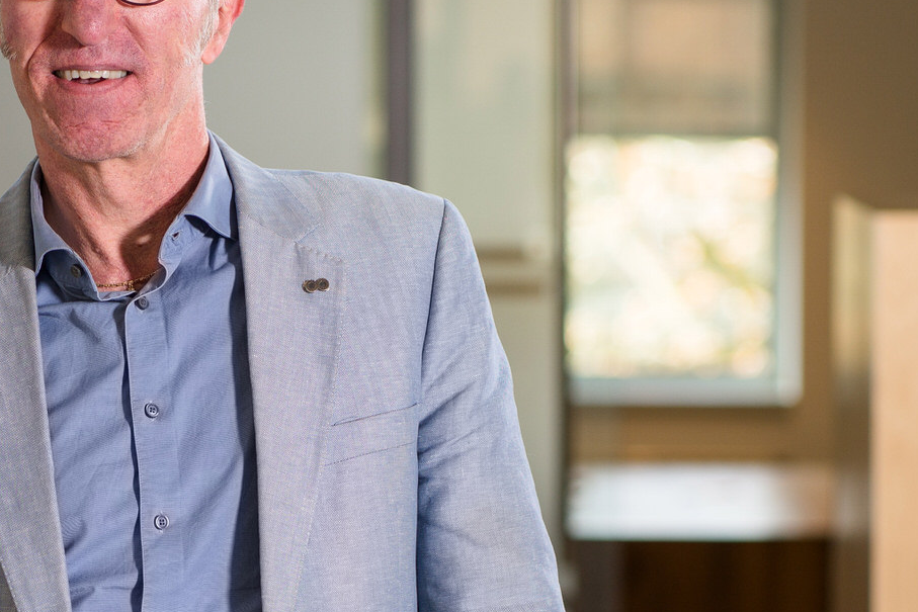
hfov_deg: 8.4
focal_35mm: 243
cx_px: 114
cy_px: 505
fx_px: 6197
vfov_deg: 5.7
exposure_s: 1/125
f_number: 3.2
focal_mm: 85
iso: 160
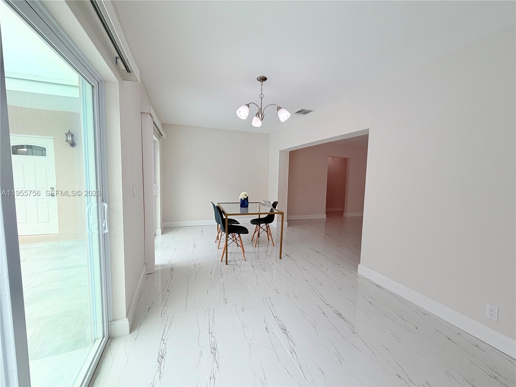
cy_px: 194
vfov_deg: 85.7
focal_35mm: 14
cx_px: 258
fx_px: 209
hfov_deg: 102.1
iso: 40
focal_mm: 2.22
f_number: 2.2
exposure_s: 1/196
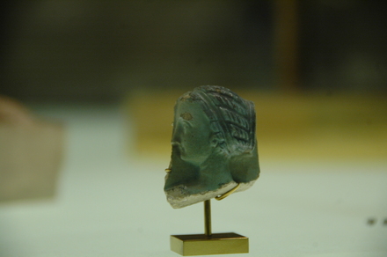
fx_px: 3220
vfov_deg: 4.6
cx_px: 194
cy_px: 128
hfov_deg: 6.9
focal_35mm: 300
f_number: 5.6
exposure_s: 1/40
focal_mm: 200
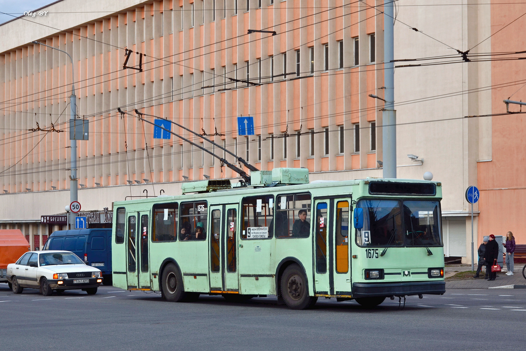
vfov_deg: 17.5
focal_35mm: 78
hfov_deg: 26.0
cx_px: 263
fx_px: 1140
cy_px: 176
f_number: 9
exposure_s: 1/250
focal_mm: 52
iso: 125
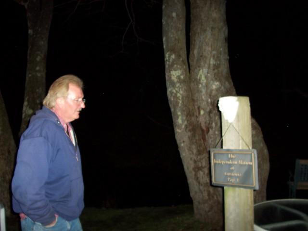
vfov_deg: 38.7
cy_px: 116
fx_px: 329
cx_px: 154
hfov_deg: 50.1
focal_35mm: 37
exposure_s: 1/60
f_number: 2.8
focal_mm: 5.6
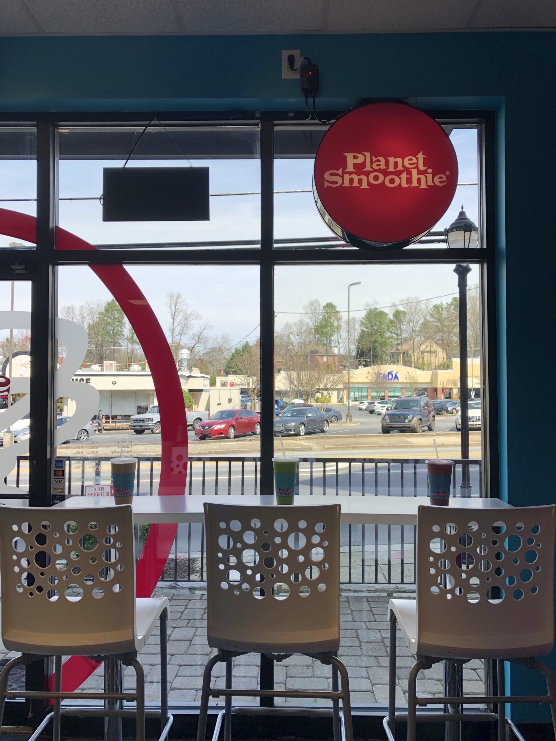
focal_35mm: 28
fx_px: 600
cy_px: 370
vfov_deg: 63.4
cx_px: 278
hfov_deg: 49.7
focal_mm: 3.99
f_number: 1.8
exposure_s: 1/343
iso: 20
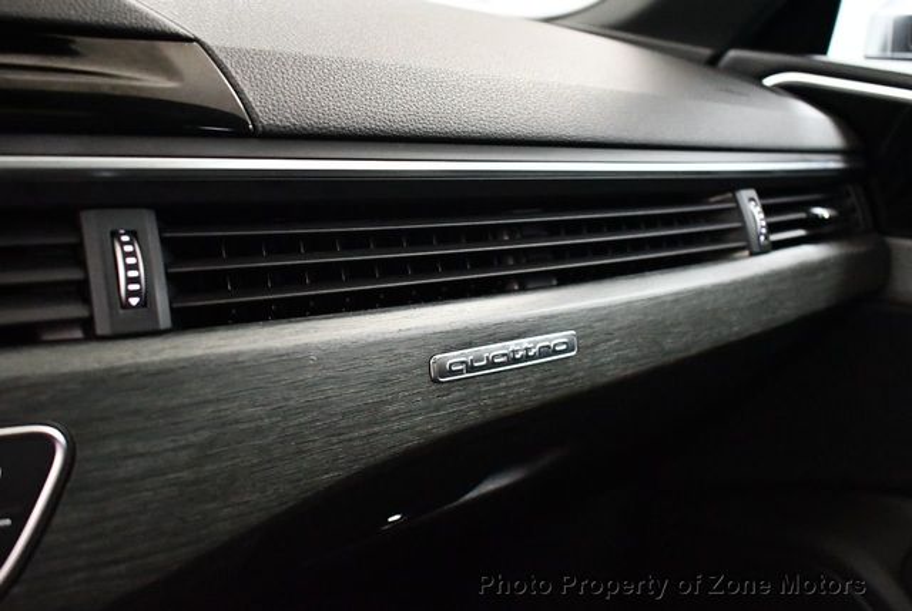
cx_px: 456
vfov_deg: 37.0
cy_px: 306
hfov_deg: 53.1
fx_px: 913
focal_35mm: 36
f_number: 3.5
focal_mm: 18
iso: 8000
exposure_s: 1/60
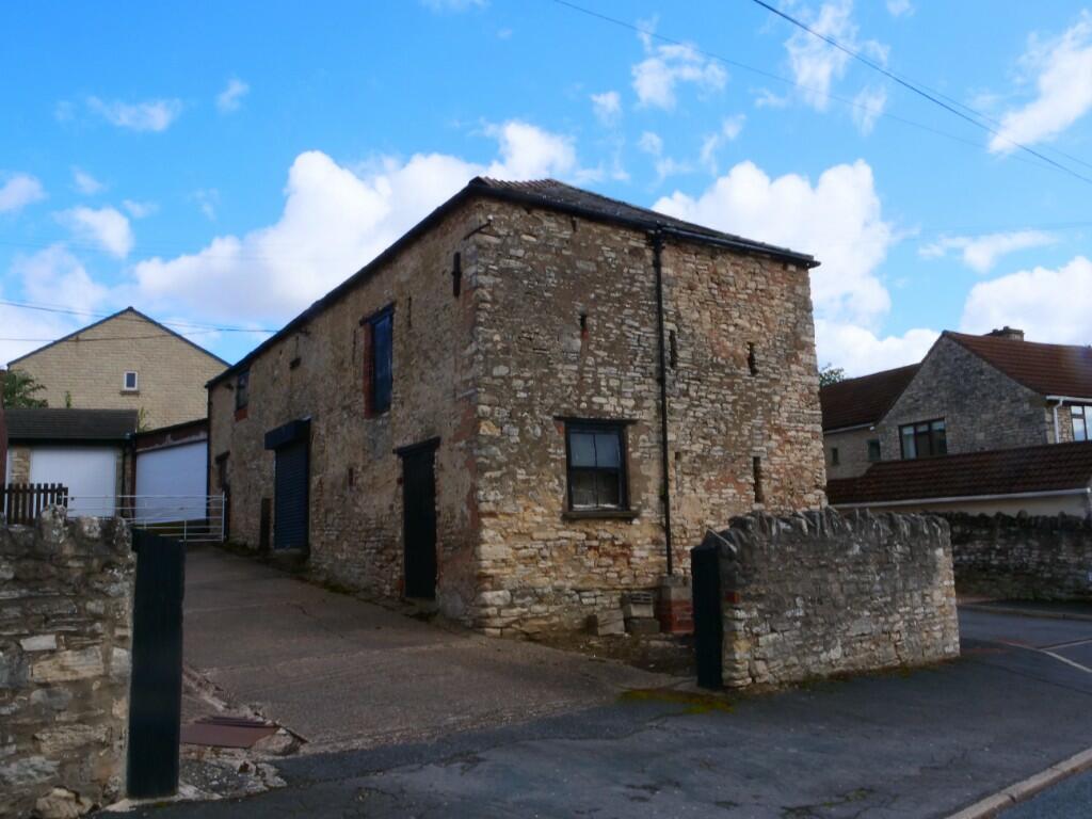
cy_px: 410
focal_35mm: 30
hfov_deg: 60.0
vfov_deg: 46.8
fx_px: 946
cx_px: 546
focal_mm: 15
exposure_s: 1/60
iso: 320
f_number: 22
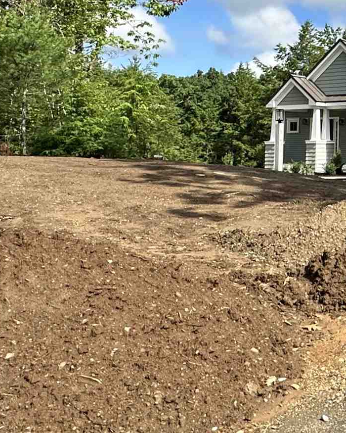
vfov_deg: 37.5
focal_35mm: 48
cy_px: 94
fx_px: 614
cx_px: 531
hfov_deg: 24.1
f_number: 2.2
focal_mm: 2.22
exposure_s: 1/2212
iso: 50
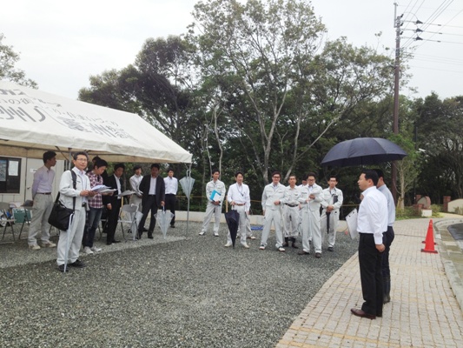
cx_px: 232
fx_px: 468
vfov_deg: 40.7
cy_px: 174
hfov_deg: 52.6
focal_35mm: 35
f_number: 2.4
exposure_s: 1/708
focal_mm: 4.28
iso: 50
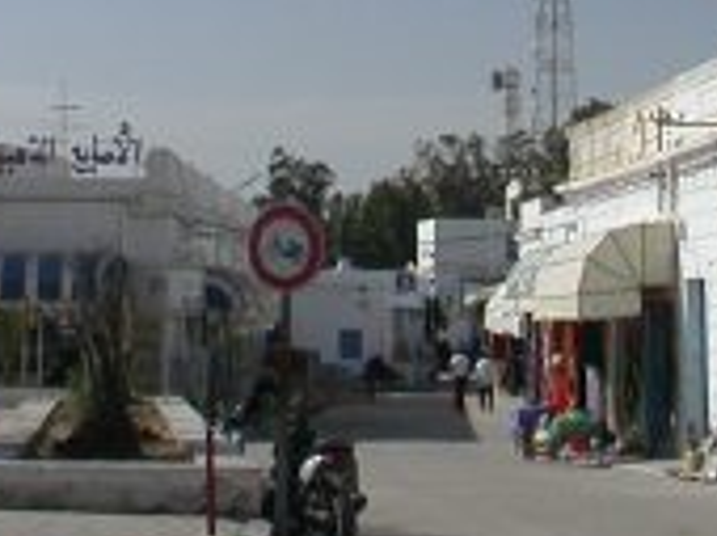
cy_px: -93
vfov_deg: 8.2
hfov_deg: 11.0
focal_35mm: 179
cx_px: 544
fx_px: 3702
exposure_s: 1/266
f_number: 6
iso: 100
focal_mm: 7.85
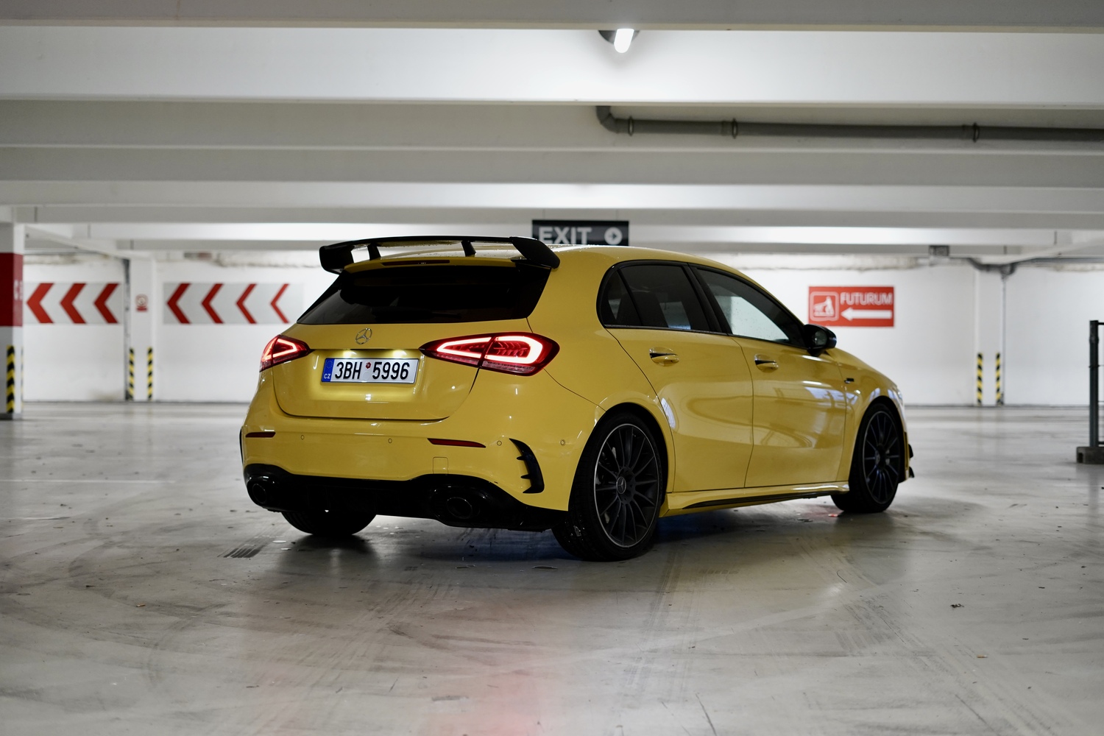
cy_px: 368
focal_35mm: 50
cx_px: 552
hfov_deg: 39.6
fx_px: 1533
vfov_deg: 27.0
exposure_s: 1/160
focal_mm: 50
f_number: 2.5
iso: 1600
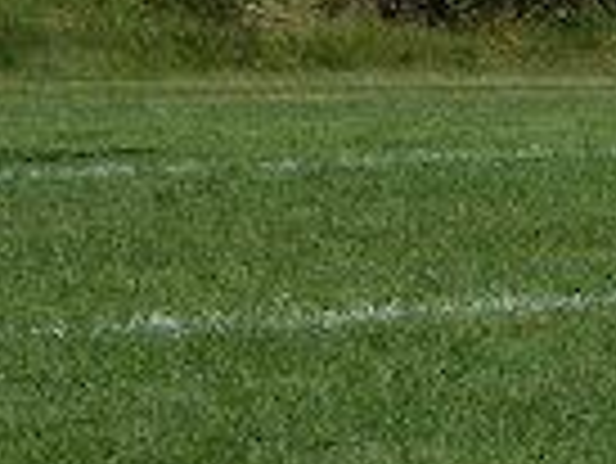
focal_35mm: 624
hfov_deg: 3.2
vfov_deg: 2.4
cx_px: -295
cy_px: -5
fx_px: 11114
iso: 100
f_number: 4
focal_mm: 28.7
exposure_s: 1/2000
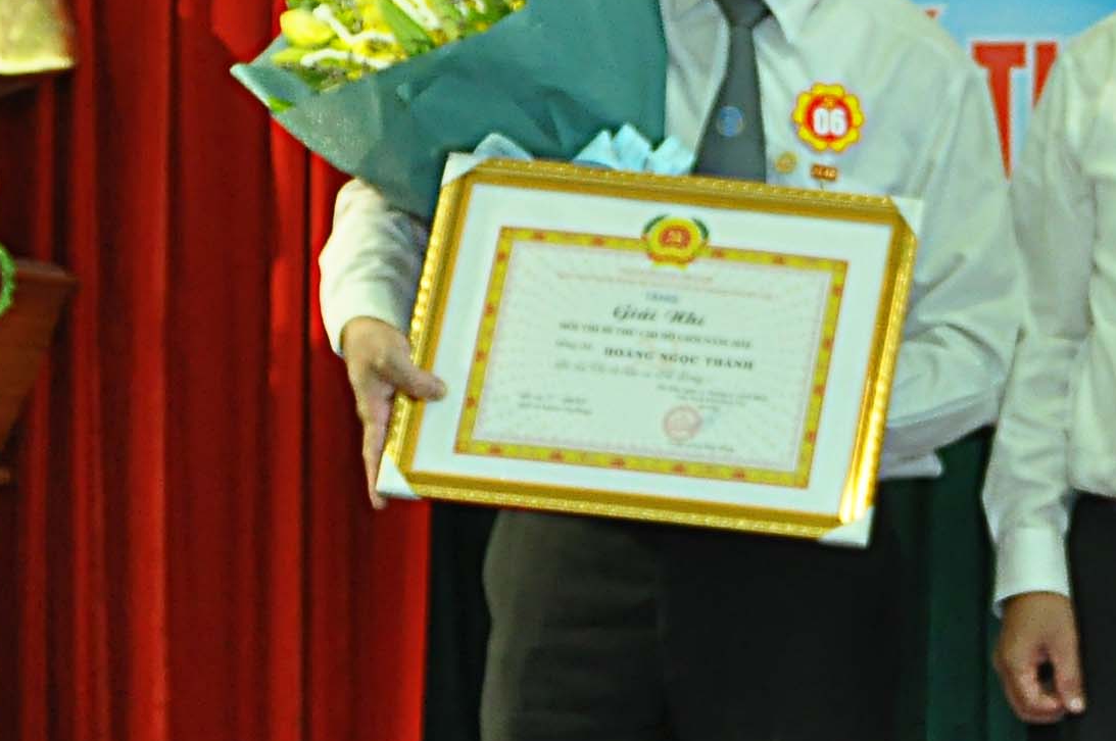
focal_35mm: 153
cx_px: 1325
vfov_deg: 8.9
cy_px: 233
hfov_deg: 13.1
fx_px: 4737
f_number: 2.8
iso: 800
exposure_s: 1/80
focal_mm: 26
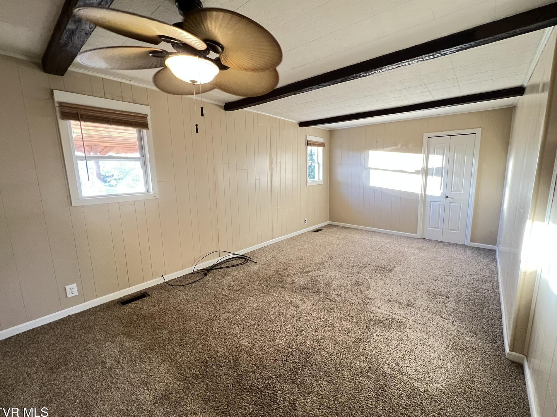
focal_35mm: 14
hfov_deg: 102.0
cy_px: 208
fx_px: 225
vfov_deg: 85.7
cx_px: 293
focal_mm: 1.57
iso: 400
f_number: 1.8
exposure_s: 1/60
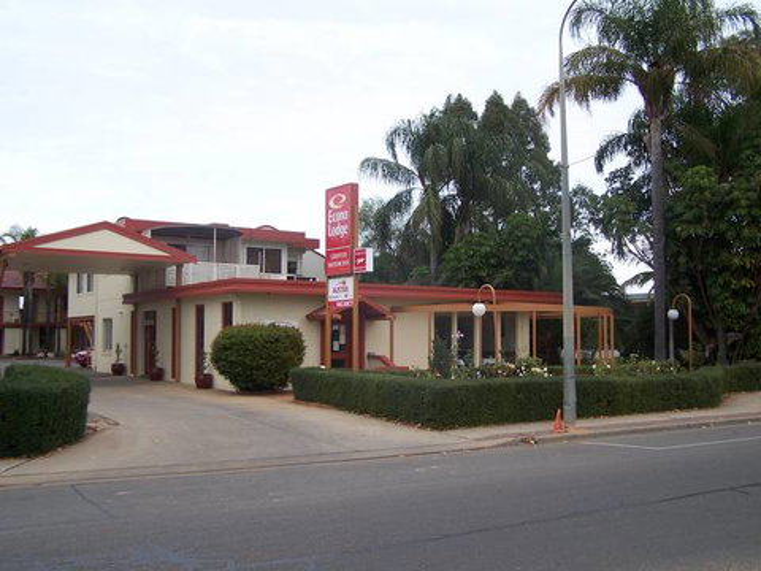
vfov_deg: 37.7
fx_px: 835
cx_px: 380
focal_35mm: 38
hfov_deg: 49.0
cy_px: 286
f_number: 2.8
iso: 80
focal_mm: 6.3
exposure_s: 1/500
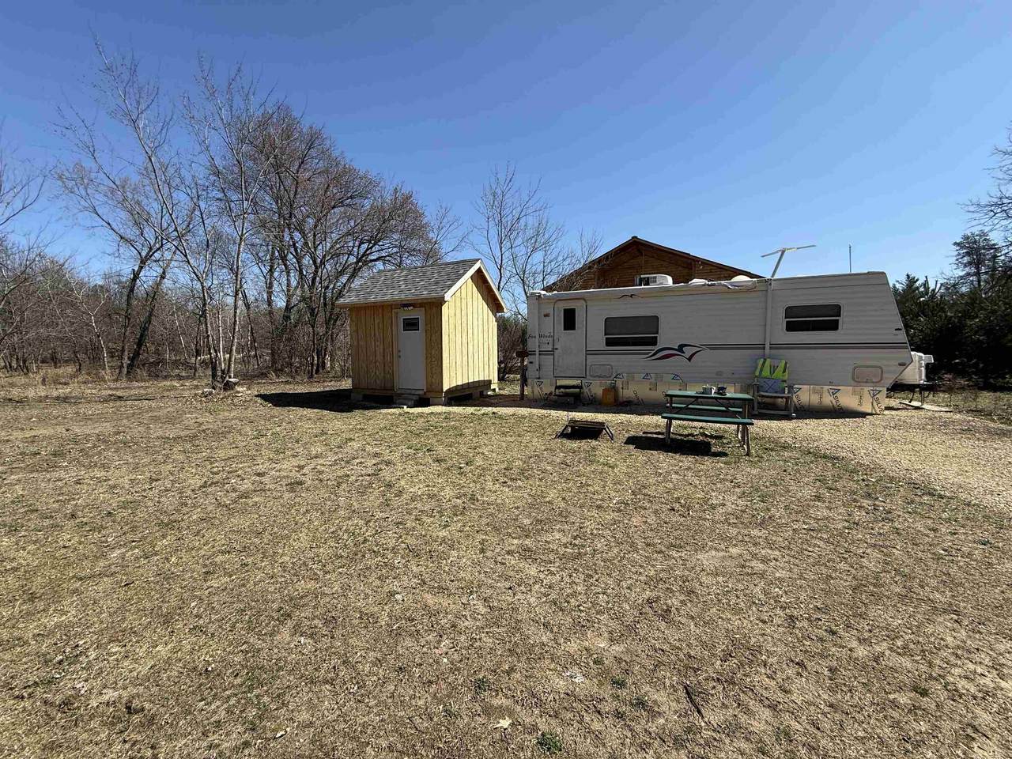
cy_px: 380
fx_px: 409
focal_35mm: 14
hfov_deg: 102.1
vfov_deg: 85.7
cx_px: 506
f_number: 2.2
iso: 50
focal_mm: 2.22
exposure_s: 1/1534
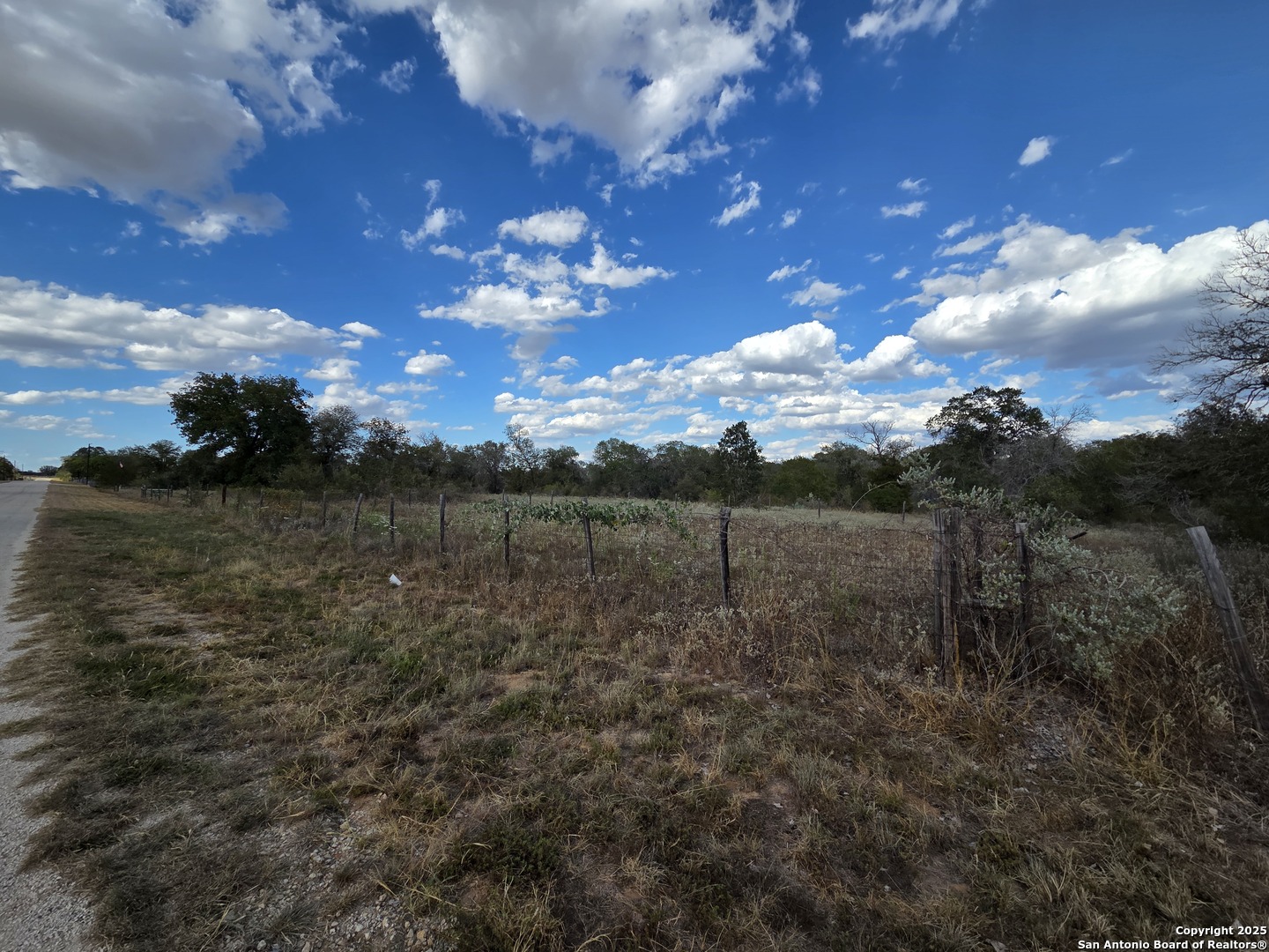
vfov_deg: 89.9
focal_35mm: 13
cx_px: 634
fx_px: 477
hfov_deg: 106.2
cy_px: 476
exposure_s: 1/1663
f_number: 2.2
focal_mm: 2.2
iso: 50
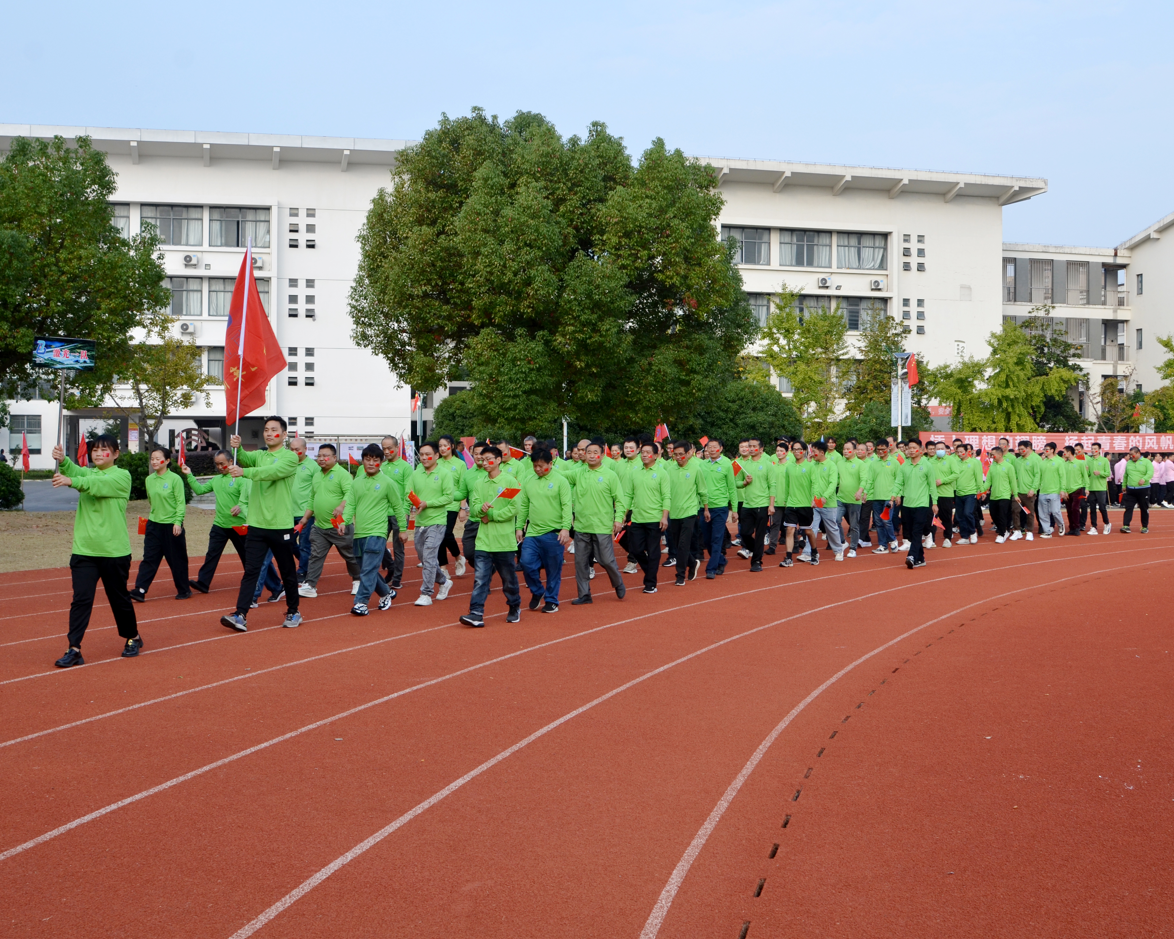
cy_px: 469
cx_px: 576
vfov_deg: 36.5
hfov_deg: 44.8
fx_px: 1425
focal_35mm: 41
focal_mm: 24
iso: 200
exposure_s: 1/200
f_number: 7.1
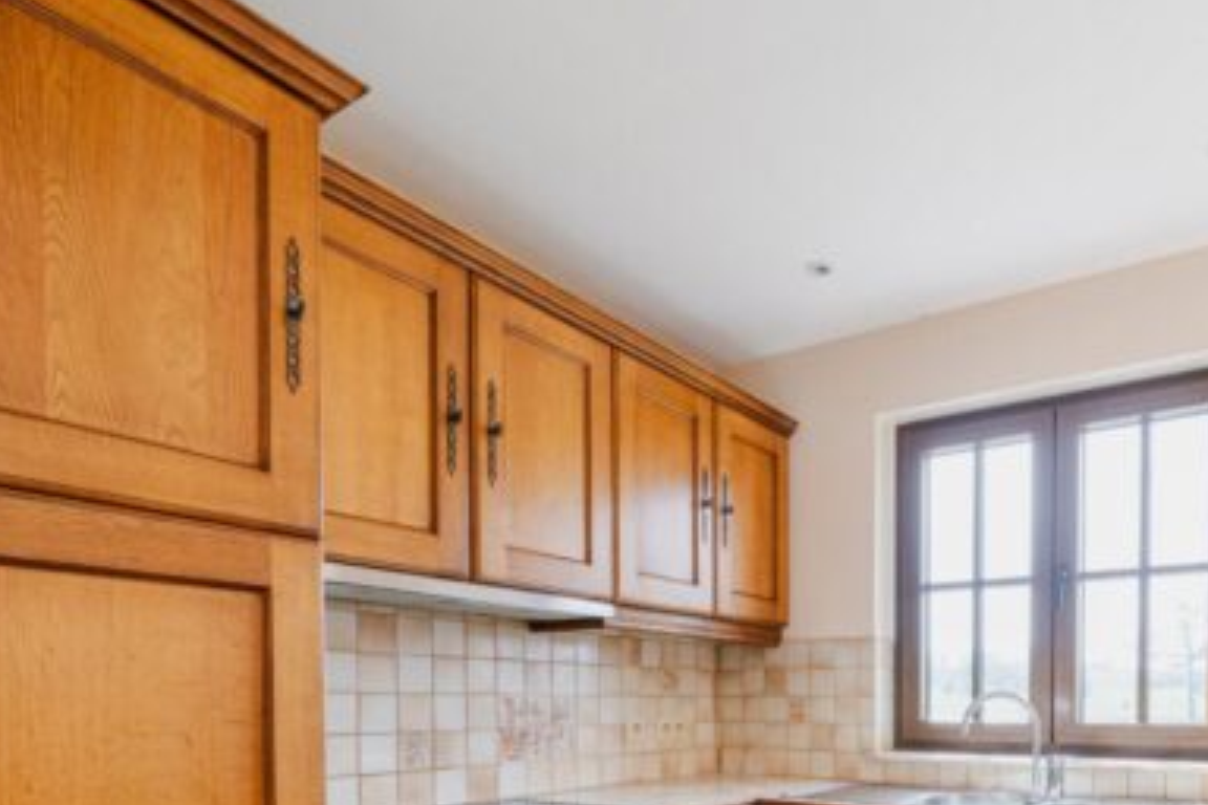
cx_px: 815
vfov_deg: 47.7
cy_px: 723
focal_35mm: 24
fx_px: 805
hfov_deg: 71.4
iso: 500
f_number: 7.1
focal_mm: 12
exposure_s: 1/125
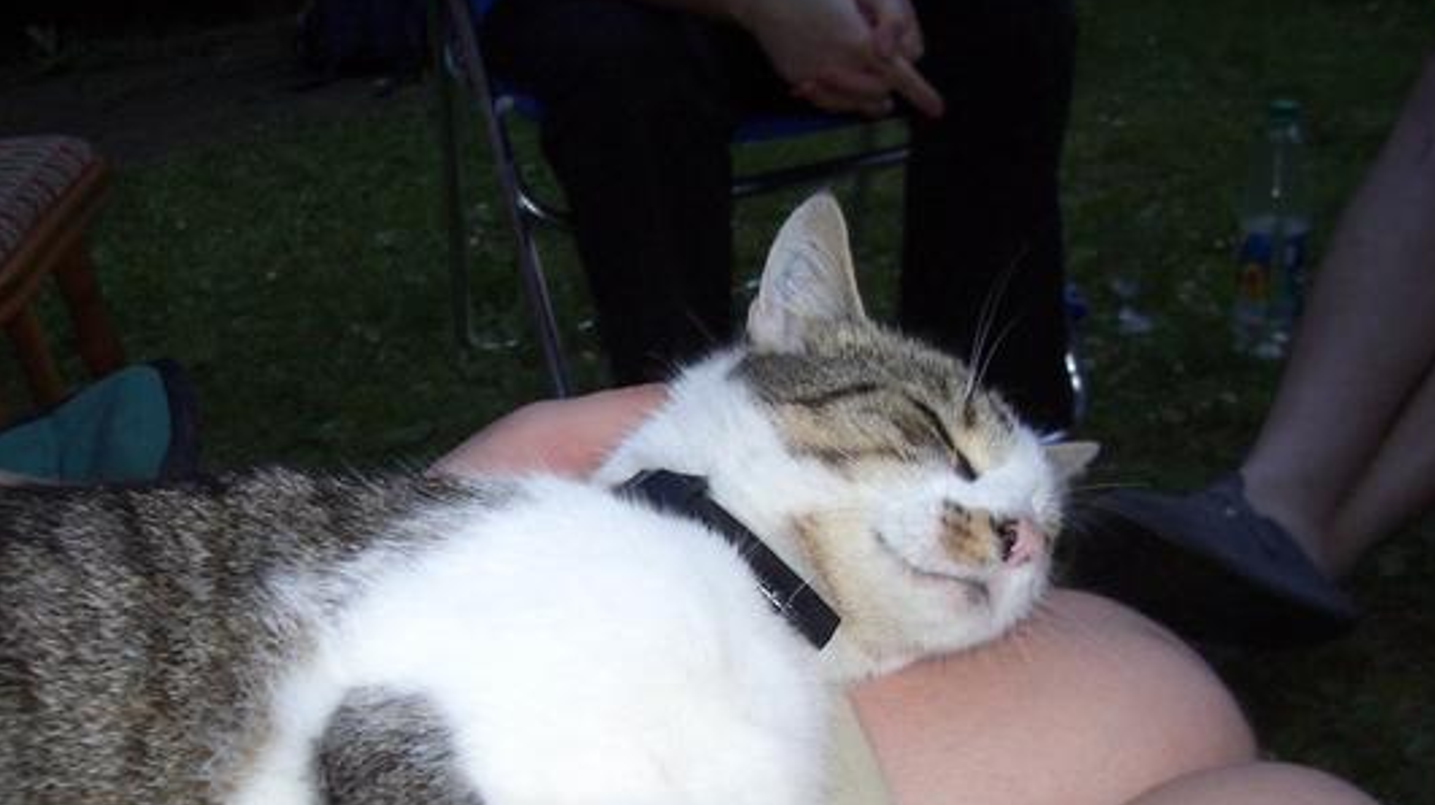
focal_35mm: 46
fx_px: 1749
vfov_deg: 25.7
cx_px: 643
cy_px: 575
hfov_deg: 44.5
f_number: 2.6
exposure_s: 1/40
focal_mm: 5.8
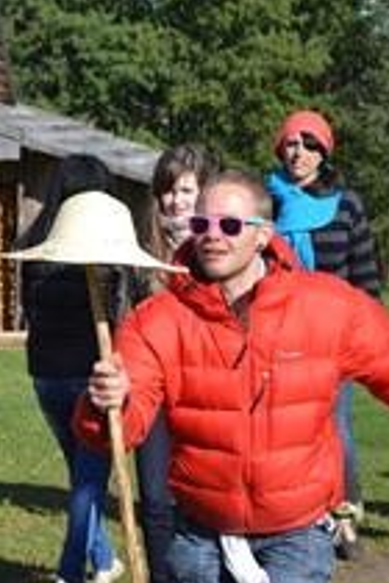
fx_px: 2285
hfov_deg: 9.7
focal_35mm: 141
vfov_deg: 14.5
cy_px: 483
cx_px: 146
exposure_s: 1/1250
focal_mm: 44
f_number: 5.6
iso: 400
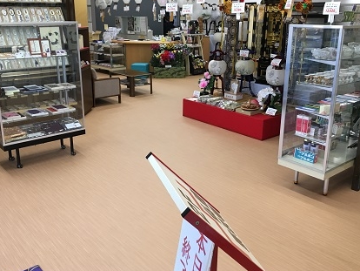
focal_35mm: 35
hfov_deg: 52.6
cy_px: 122
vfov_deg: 40.7
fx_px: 364
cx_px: 171
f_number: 2.2
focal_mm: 4.2
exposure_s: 1/30
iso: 40
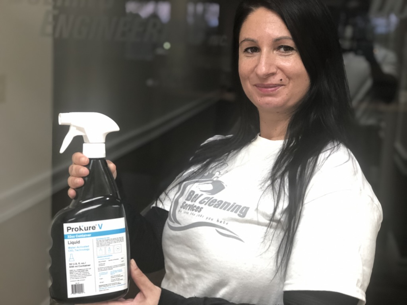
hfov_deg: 33.8
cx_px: 204
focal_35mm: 57
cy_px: 152
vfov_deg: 25.7
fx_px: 670
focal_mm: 6.6
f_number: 2.8
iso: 160
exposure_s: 1/30
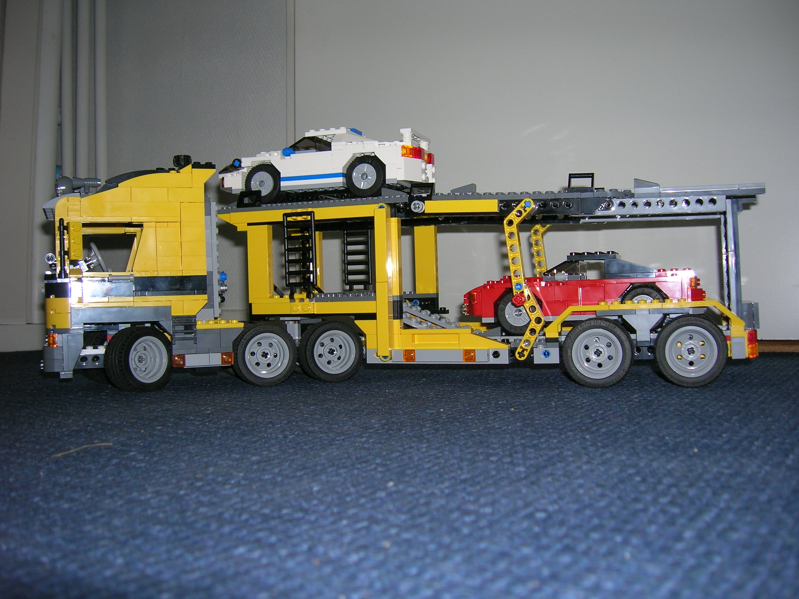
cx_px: 400
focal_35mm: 34
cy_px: 300
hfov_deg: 54.0
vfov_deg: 41.8
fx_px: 785
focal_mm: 5.7
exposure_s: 1/60.1
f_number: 2.9
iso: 50
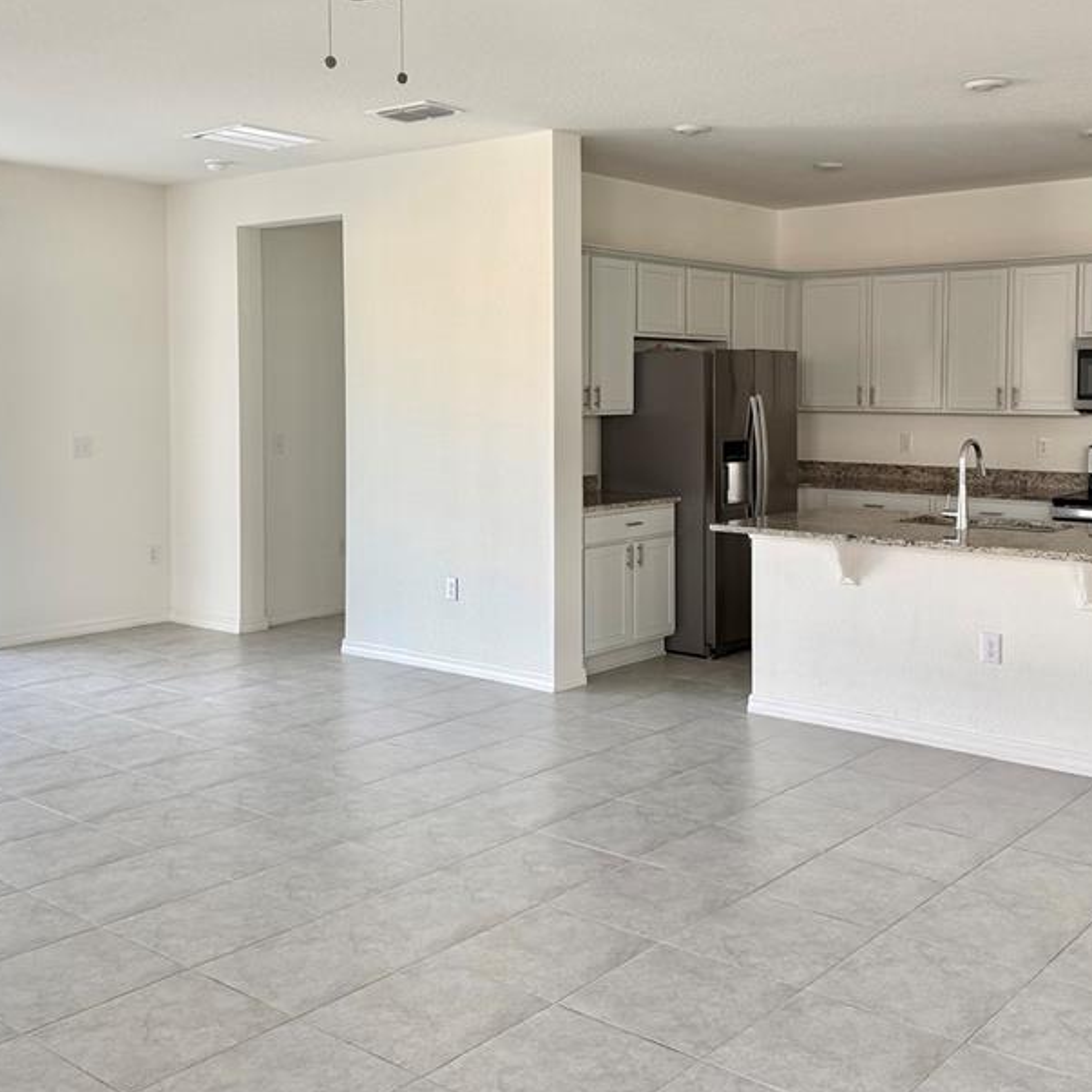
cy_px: 431
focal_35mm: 36
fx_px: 1285
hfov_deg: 45.8
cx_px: 654
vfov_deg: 45.8
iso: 160
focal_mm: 6.76
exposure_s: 1/121
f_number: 1.78
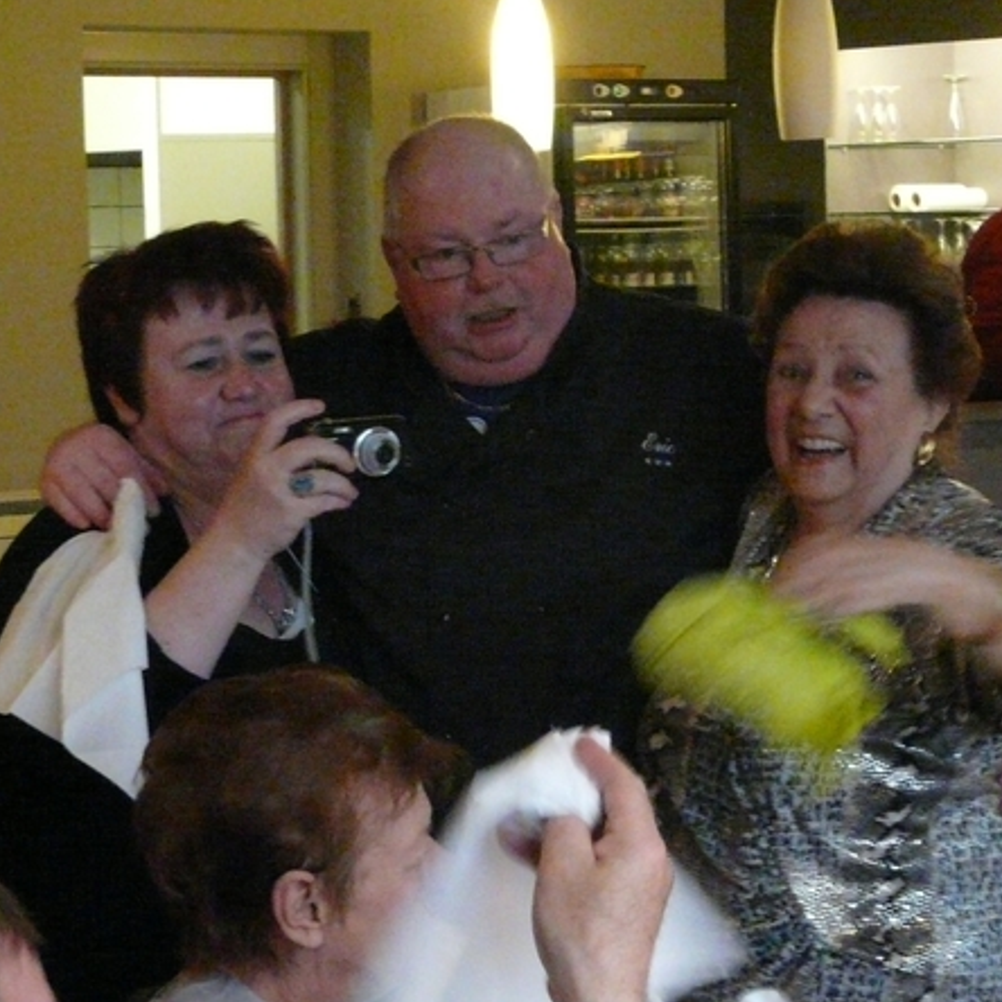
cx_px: 614
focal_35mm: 105
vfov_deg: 16.6
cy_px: 501
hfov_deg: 16.6
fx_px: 3439
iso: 800
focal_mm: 9
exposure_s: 1/25
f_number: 3.2
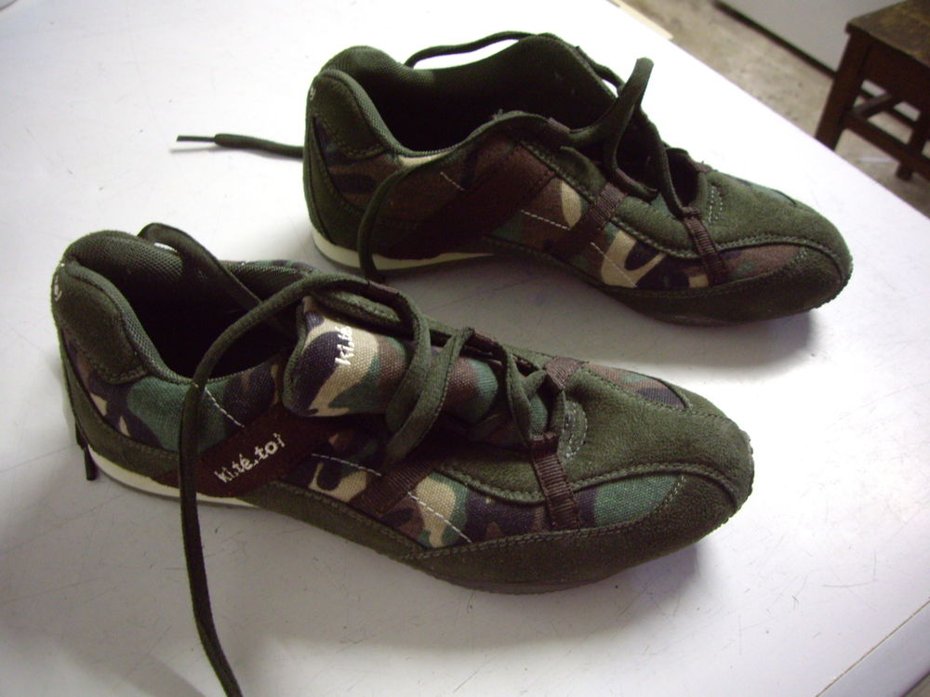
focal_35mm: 38
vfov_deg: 37.7
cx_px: 465
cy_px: 348
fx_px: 1021
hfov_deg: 49.0
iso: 200
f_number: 2.7
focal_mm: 6.2
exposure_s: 1/6
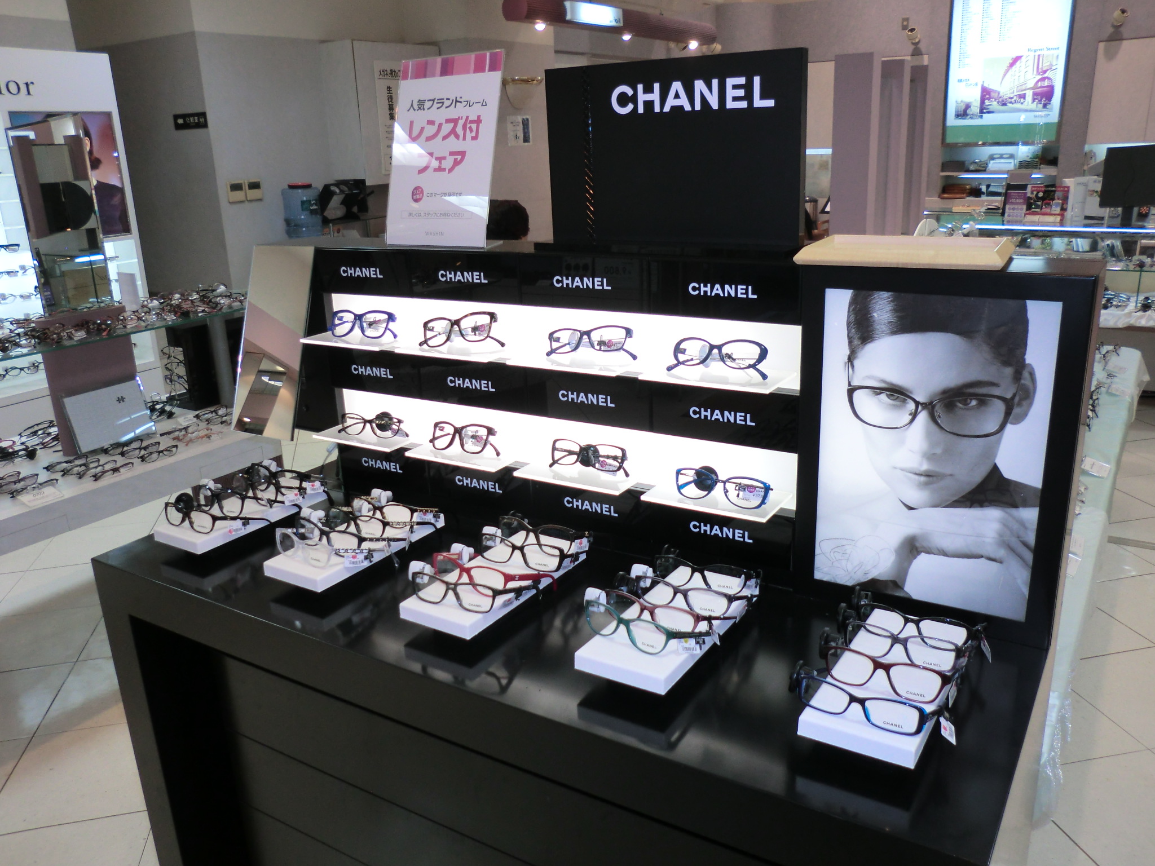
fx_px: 901
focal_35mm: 27
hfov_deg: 65.3
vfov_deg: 51.4
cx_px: 578
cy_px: 433
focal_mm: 4.9
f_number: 3.2
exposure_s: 1/60
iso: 80
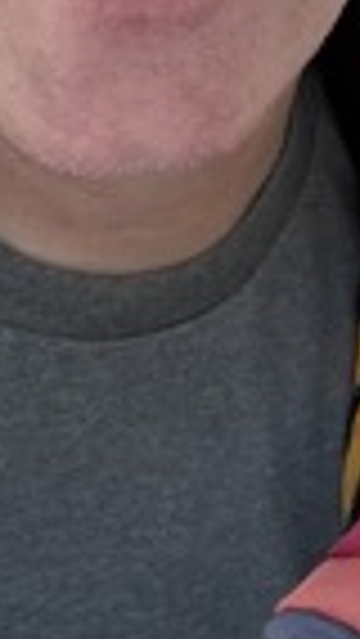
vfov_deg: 17.6
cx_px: 621
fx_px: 1915
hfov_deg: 10.2
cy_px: -220
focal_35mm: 113
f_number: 1.9
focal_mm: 2.69
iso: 40
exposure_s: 1/121
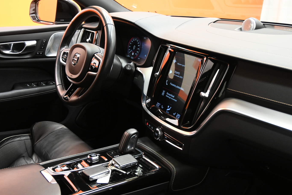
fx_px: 323
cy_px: 109
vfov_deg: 33.5
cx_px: 136
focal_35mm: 40
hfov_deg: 48.5
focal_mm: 22.5
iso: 1800
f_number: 4
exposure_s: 1/40
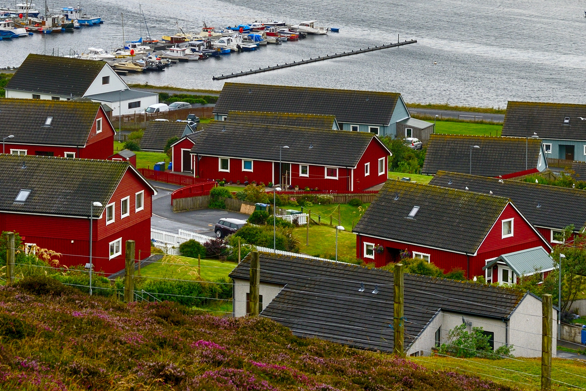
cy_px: -66
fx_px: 2491
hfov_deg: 13.4
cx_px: 322
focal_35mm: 153
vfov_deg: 8.9
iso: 160
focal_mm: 56
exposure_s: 1/200
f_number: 8
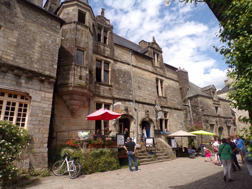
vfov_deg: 56.8
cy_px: 94
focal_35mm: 24
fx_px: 175
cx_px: 126
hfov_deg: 71.6
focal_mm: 4.3
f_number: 5.8
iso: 80
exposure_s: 1/400
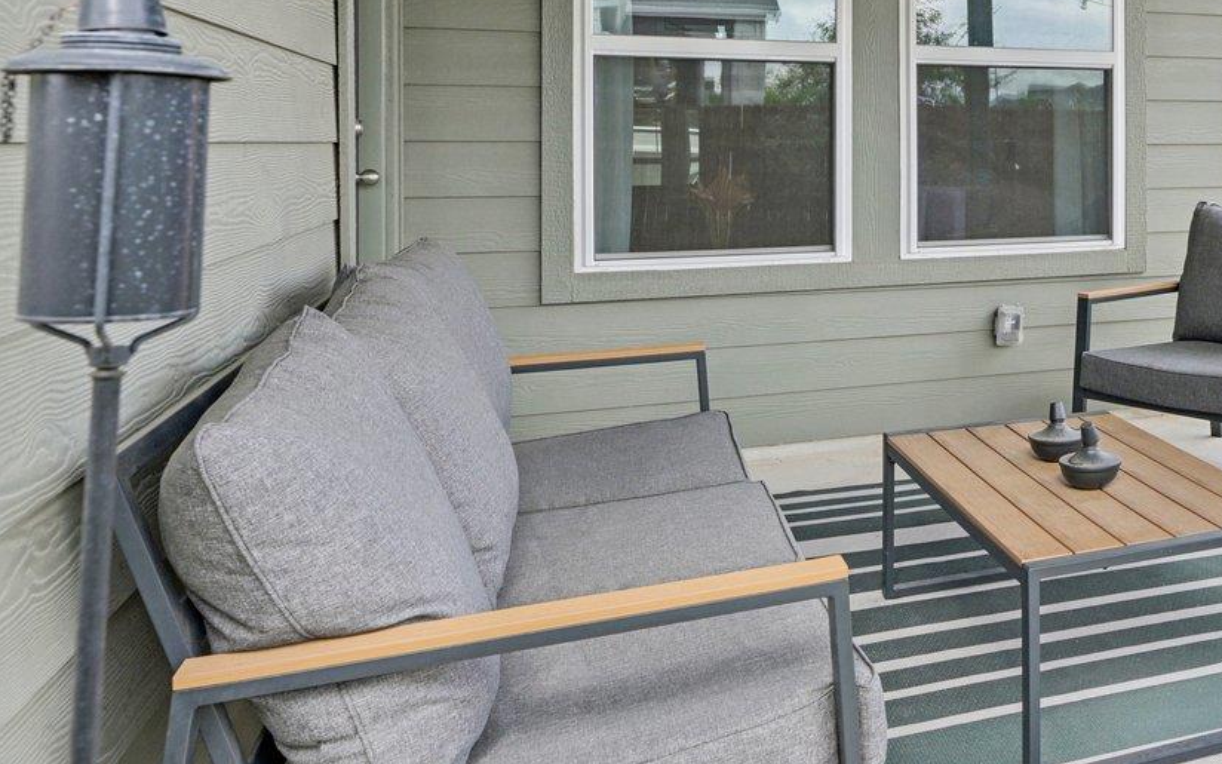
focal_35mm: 38
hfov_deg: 44.3
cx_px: 1209
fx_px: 1266
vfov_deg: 32.4
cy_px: 127
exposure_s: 1/90
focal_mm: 15
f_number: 6.7
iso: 100
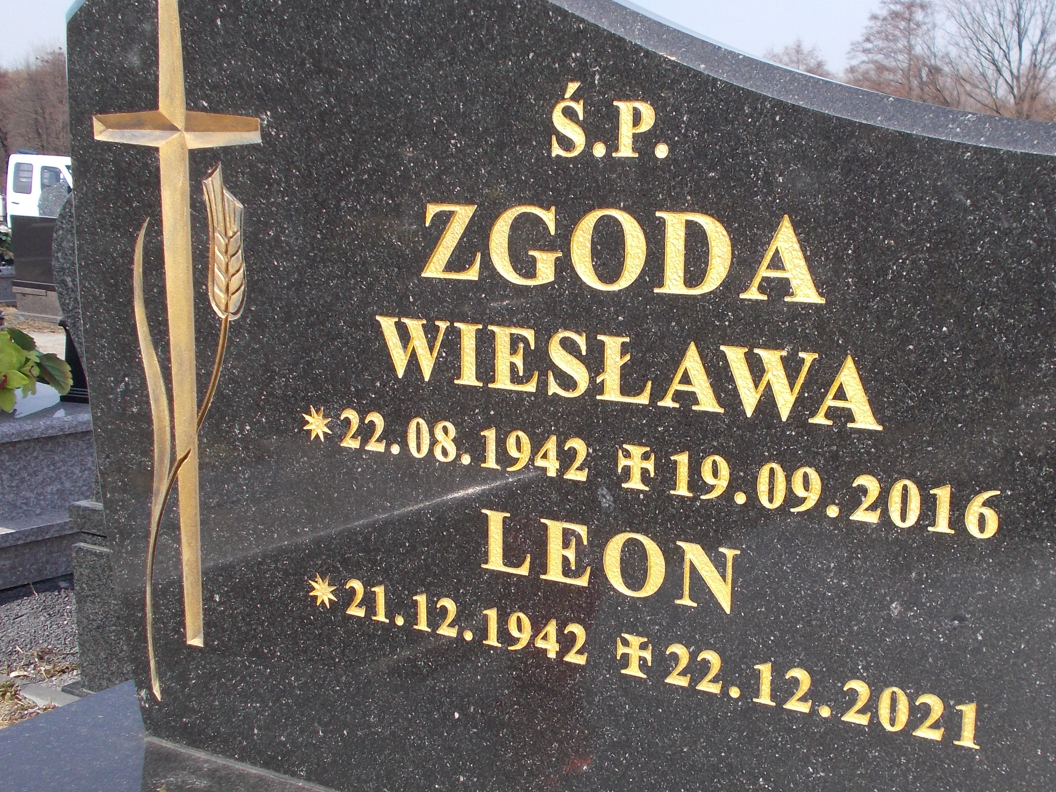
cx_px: 675
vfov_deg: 31.4
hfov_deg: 40.9
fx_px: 1403
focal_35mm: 46
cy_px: 478
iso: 80
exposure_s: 1/100
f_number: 8.6
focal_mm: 5.3
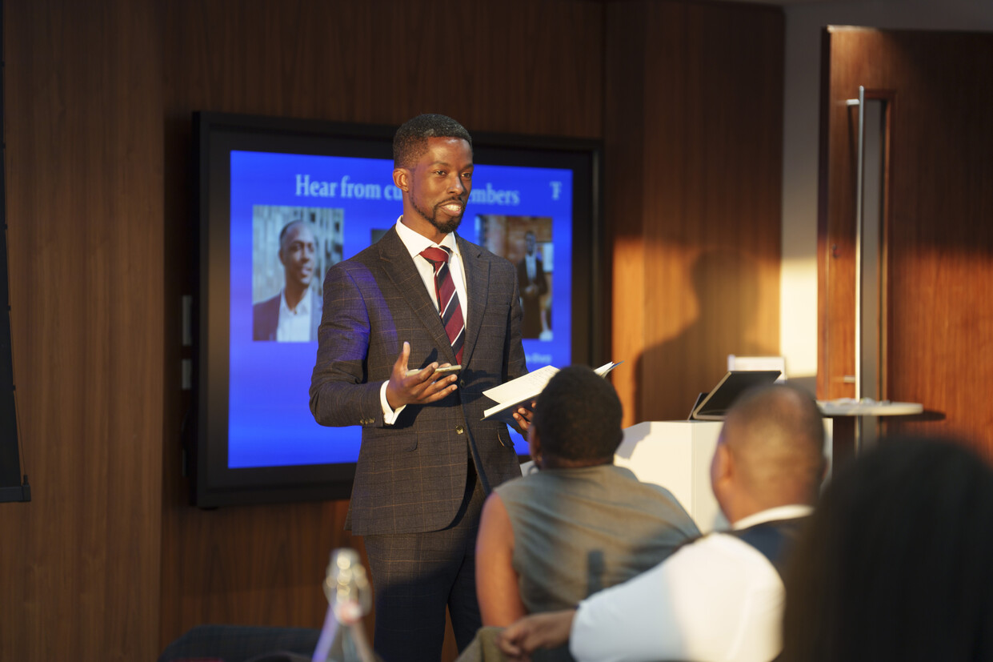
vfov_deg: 10.0
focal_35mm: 137
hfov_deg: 15.0
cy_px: 331
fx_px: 3778
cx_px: 496
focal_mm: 137
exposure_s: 1/160
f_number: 2.8
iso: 200
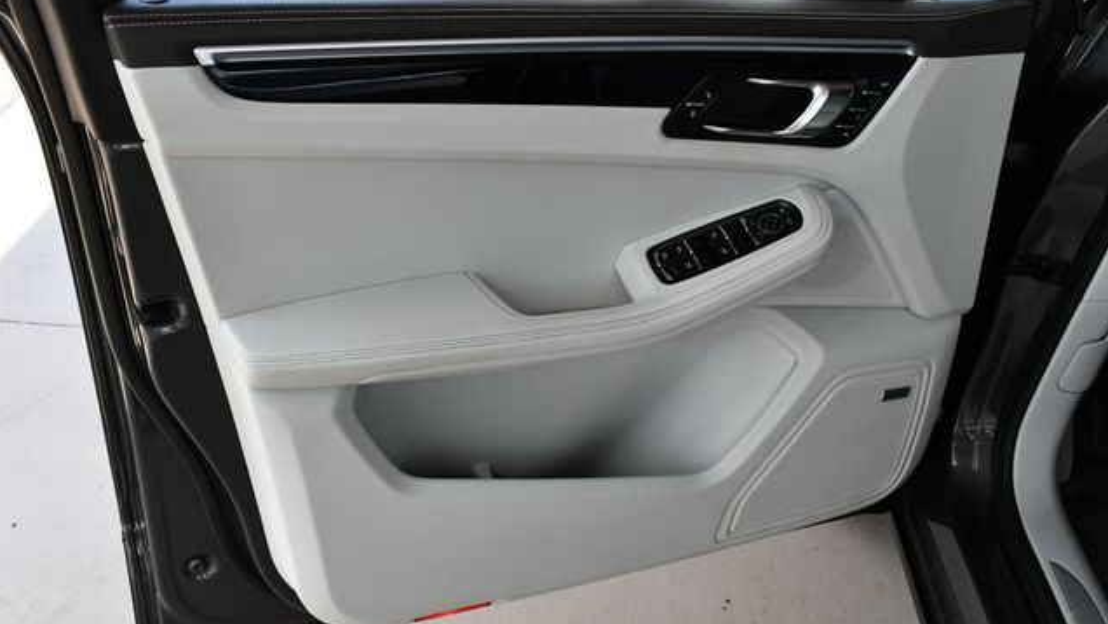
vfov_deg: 31.2
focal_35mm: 38
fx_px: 1117
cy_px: 317
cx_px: 554
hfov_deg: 52.8
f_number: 5.6
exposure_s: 1/250
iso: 220
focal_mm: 18
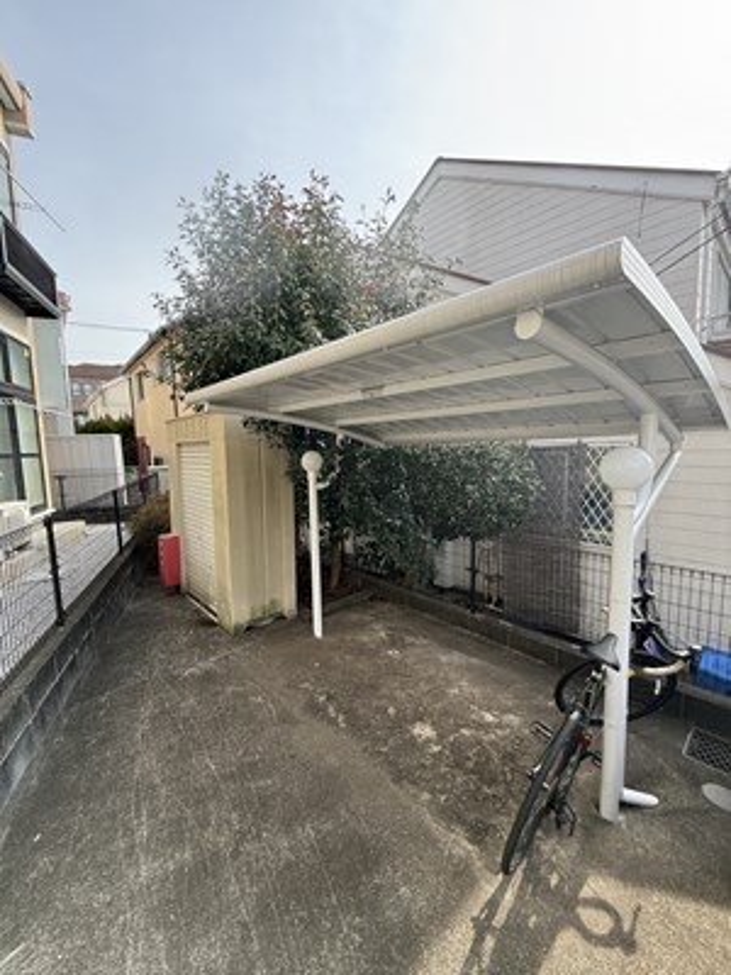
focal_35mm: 14
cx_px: 366
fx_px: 394
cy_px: 488
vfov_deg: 102.1
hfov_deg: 85.7
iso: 50
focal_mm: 2.22
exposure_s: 1/253
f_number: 2.2
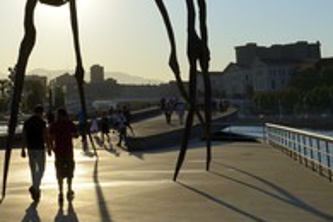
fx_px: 638
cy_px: -14
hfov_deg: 28.3
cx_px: 41
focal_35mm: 69
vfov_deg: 19.0
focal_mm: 32
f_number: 16
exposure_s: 1/200
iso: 100
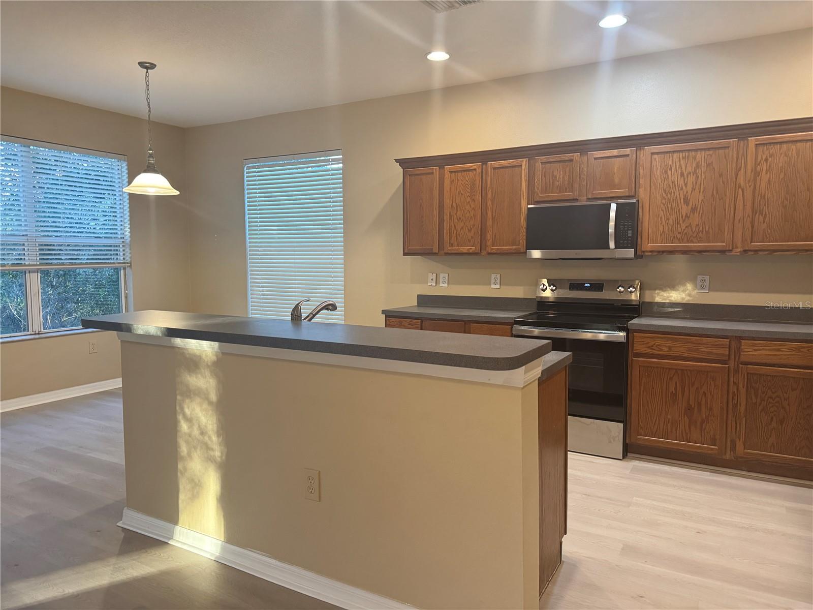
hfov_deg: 71.6
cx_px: 406
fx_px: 564
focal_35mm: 24
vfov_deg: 56.8
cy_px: 305
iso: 640
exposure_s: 1/60
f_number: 1.78
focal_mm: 6.76
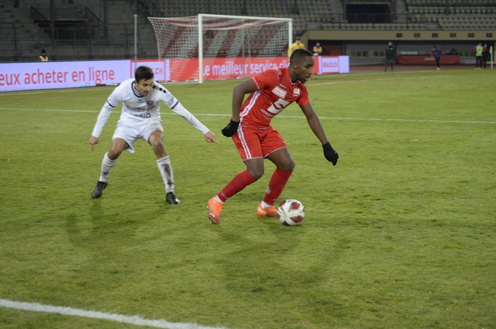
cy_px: 164
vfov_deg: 18.1
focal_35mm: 75
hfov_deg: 27.0
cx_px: 248
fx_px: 1032
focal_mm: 75
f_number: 4
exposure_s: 1/250
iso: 1250
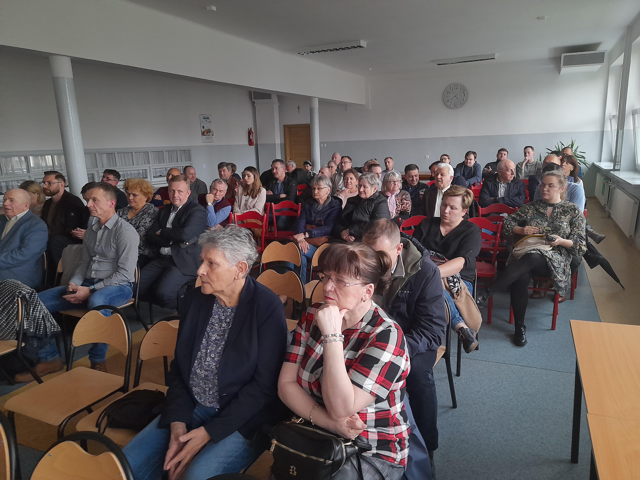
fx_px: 462
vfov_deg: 54.9
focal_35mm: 25
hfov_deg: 69.4
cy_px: 240
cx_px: 320
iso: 200
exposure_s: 1/50
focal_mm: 4.6
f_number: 2
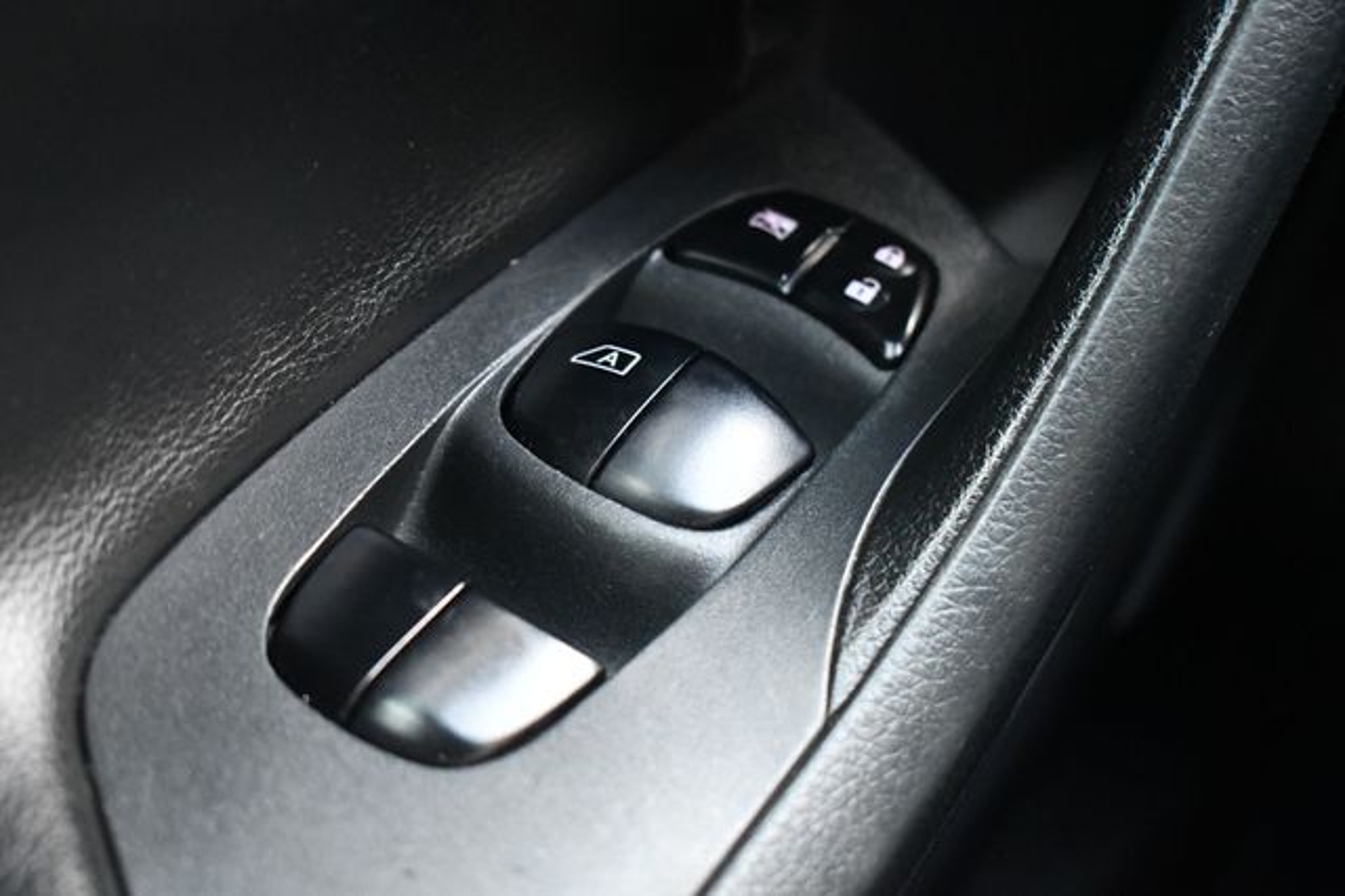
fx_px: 2128
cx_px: 672
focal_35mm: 57
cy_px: 448
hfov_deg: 35.1
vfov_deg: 23.8
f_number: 4.8
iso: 5000
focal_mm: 38
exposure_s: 1/60
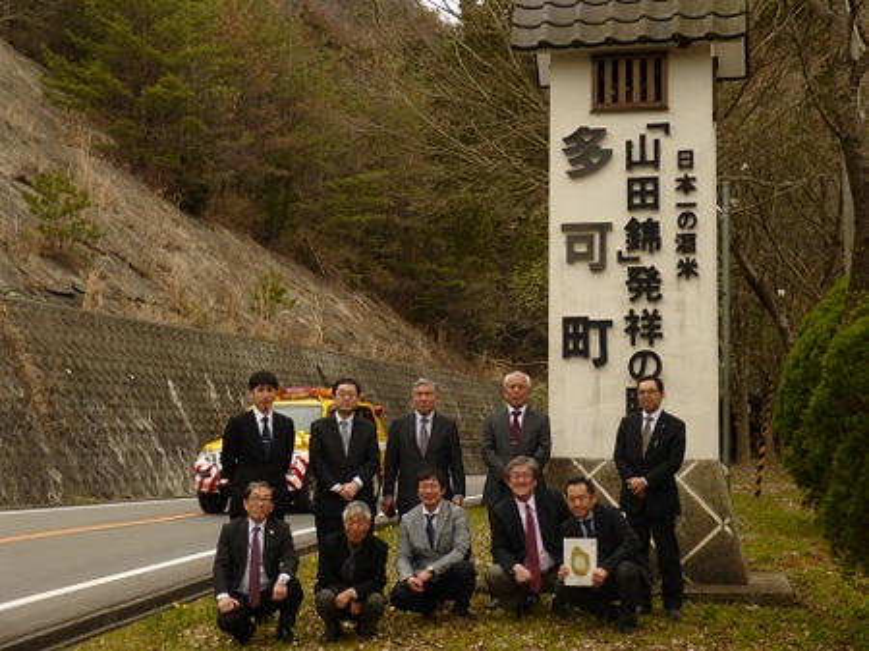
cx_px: 434
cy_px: 326
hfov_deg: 32.2
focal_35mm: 60
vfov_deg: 24.4
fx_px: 1505
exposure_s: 1/100
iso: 100
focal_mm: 10.7
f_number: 4.3
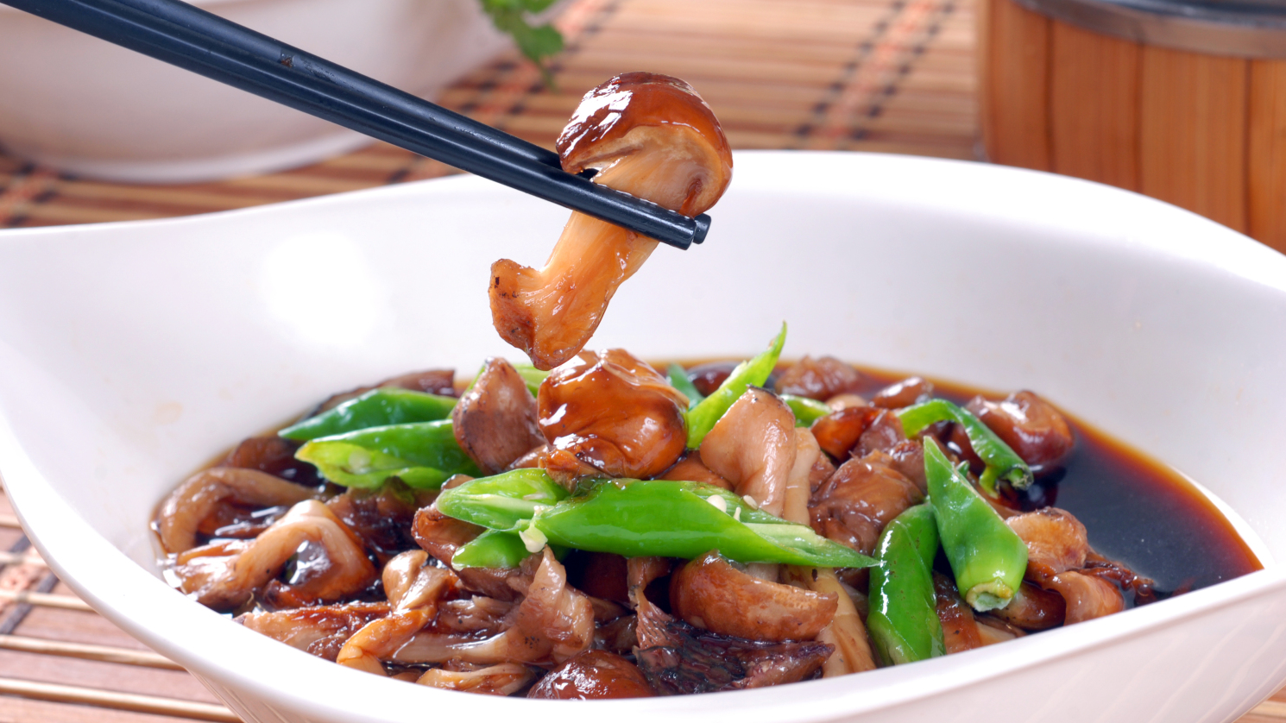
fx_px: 3239
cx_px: 641
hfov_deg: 22.5
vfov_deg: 12.7
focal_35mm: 95
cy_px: 410
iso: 160
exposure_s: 1/100
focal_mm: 60
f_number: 11
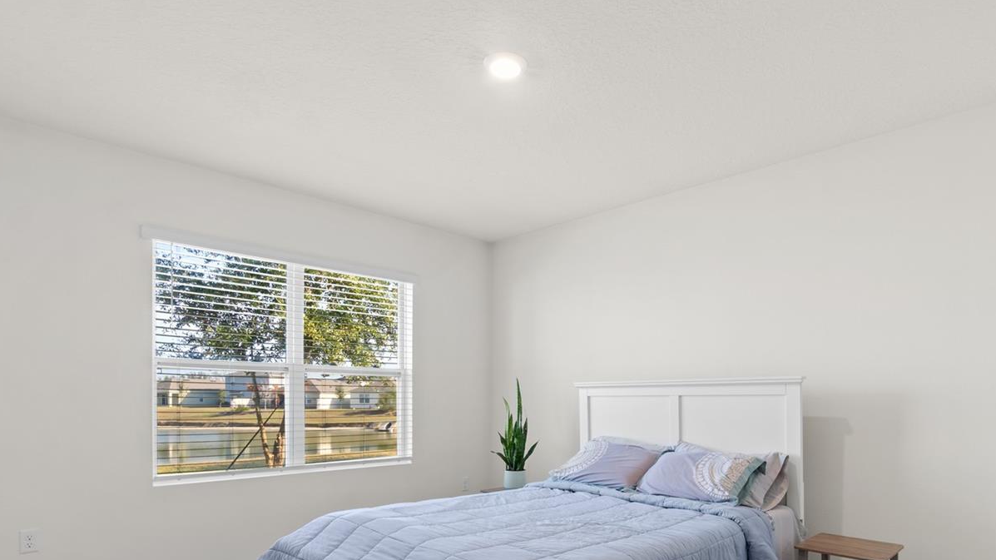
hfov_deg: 83.4
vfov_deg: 51.7
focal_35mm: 21
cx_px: 562
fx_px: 555
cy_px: 407
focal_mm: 10
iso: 100
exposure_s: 1/1.67
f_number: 8
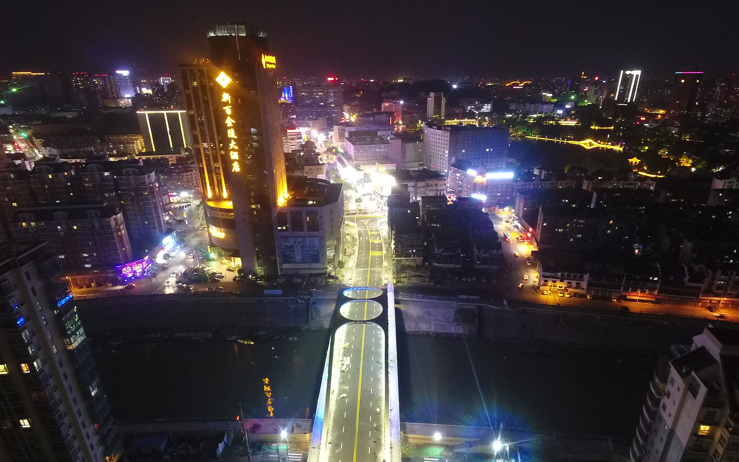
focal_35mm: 22
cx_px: 381
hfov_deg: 79.6
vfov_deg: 54.6
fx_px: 443
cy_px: 281
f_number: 2.8
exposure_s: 1/4.34
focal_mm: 3.61
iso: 1600
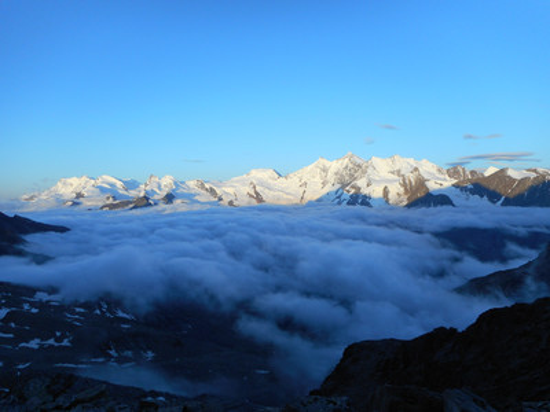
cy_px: 206
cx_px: 275
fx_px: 397
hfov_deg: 69.4
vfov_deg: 54.9
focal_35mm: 25
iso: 80
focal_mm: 4.5
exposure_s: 1/250
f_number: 3.7
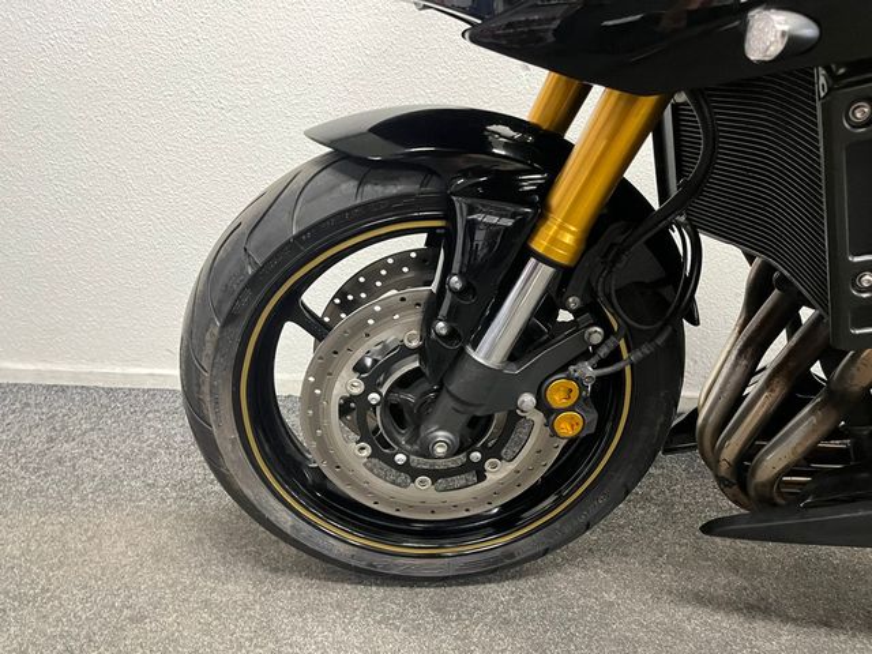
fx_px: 655
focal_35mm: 26
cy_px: 327
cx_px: 436
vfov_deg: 53.1
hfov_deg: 67.3
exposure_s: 1/50
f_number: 1.6
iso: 500
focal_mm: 5.1
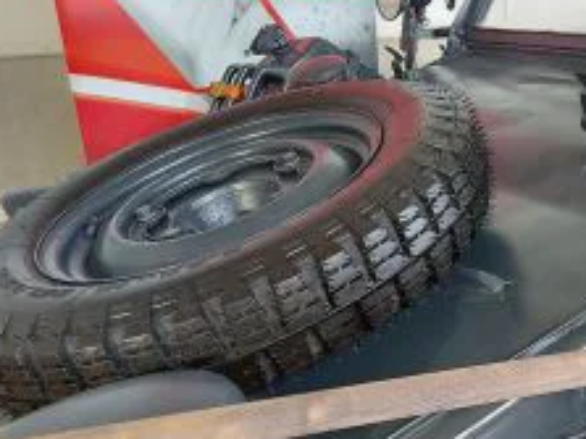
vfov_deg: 33.3
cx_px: 497
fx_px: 728
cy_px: 287
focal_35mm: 43
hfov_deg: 41.3
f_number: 1.8
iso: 200
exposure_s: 1/50
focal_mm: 5.23
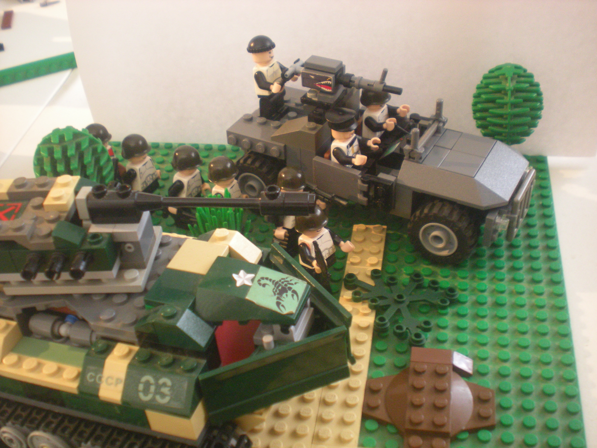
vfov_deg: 32.9
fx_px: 759
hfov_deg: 42.9
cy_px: 224
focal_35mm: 44
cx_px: 298
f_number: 3.5
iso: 308
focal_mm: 7.4
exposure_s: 1/8
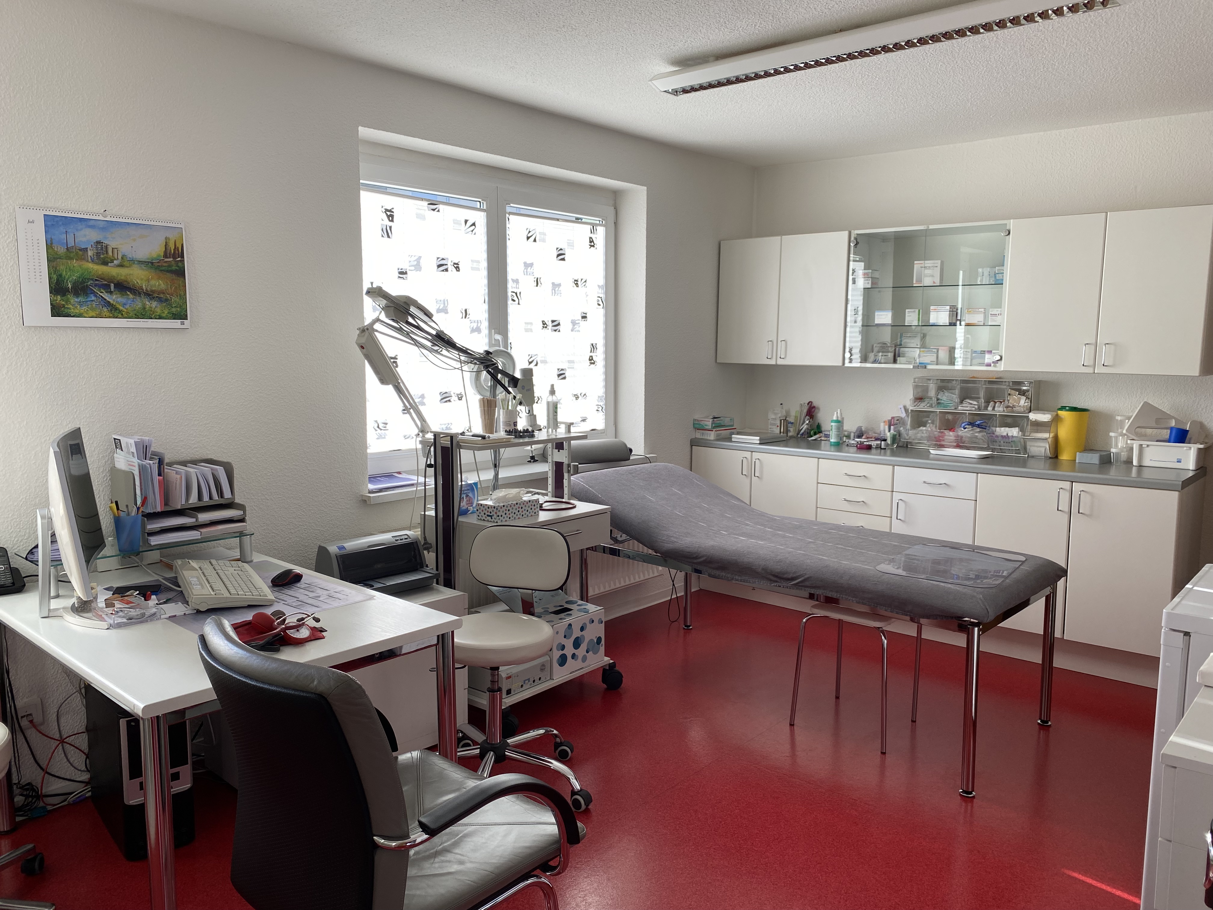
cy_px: 455
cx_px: 606
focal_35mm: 26
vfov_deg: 53.1
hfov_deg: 67.3
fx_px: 911
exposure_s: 1/192
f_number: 1.8
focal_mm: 4.25
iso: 32
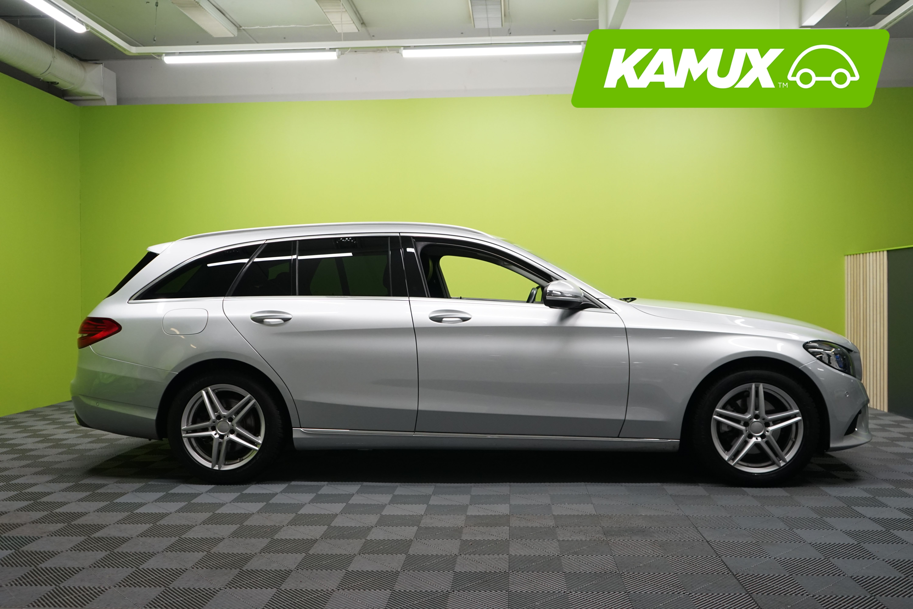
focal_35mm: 32
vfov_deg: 41.1
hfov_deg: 58.7
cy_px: 304
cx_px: 456
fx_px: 811
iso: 1250
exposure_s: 1/50
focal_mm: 32
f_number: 4
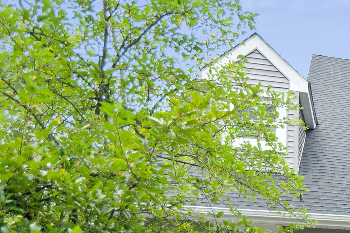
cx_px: 493
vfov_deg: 22.3
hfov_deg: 26.9
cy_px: 246
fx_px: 564
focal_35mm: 58
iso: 250
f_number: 20
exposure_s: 1/250
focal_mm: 18
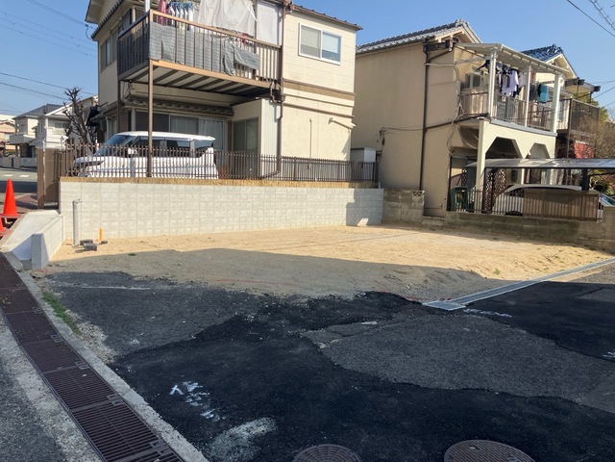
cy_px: 231
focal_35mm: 28
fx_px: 497
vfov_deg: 49.7
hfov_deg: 63.4
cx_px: 308
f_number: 1.8
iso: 32
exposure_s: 1/1736
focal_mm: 3.99
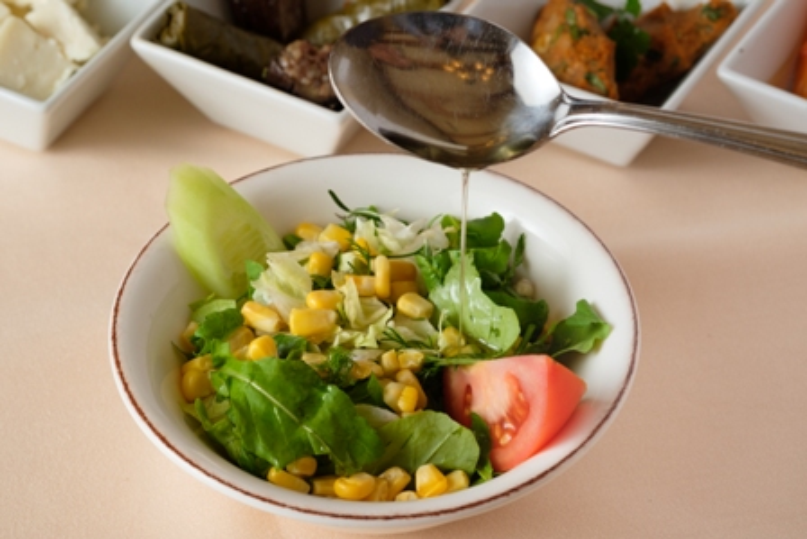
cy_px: 270
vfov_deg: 15.2
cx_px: 404
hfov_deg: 22.6
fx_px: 2018
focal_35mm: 90
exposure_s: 1/125
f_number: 6.4
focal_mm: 60
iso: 200
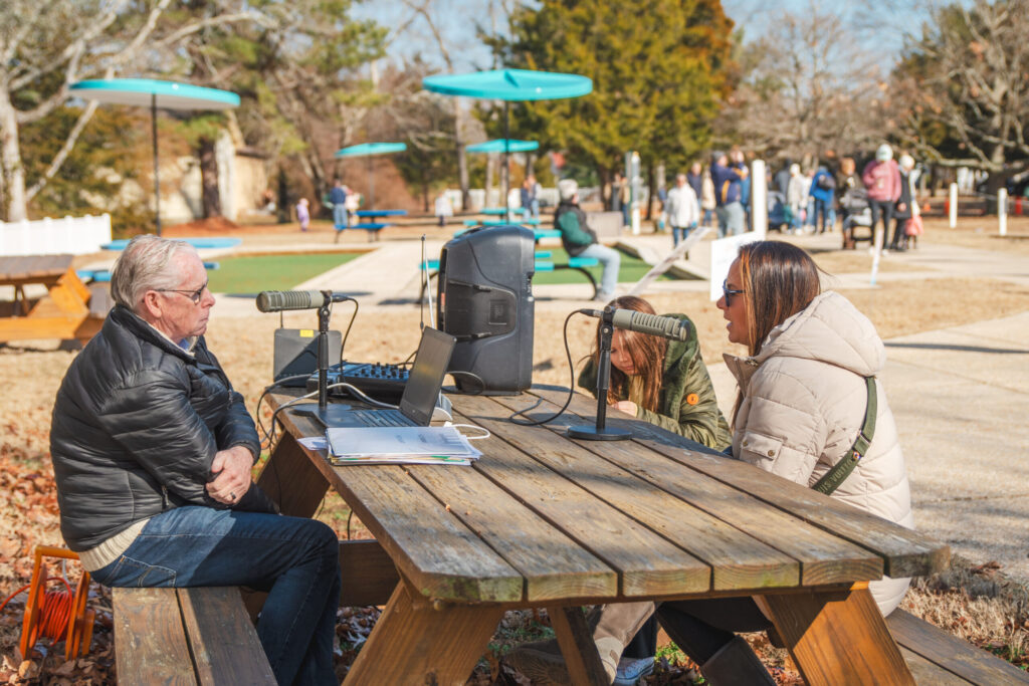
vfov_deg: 23.8
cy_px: 343
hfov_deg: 35.0
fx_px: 1629
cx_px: 514
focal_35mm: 57
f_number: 2.8
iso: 125
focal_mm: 38
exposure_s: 1/2000
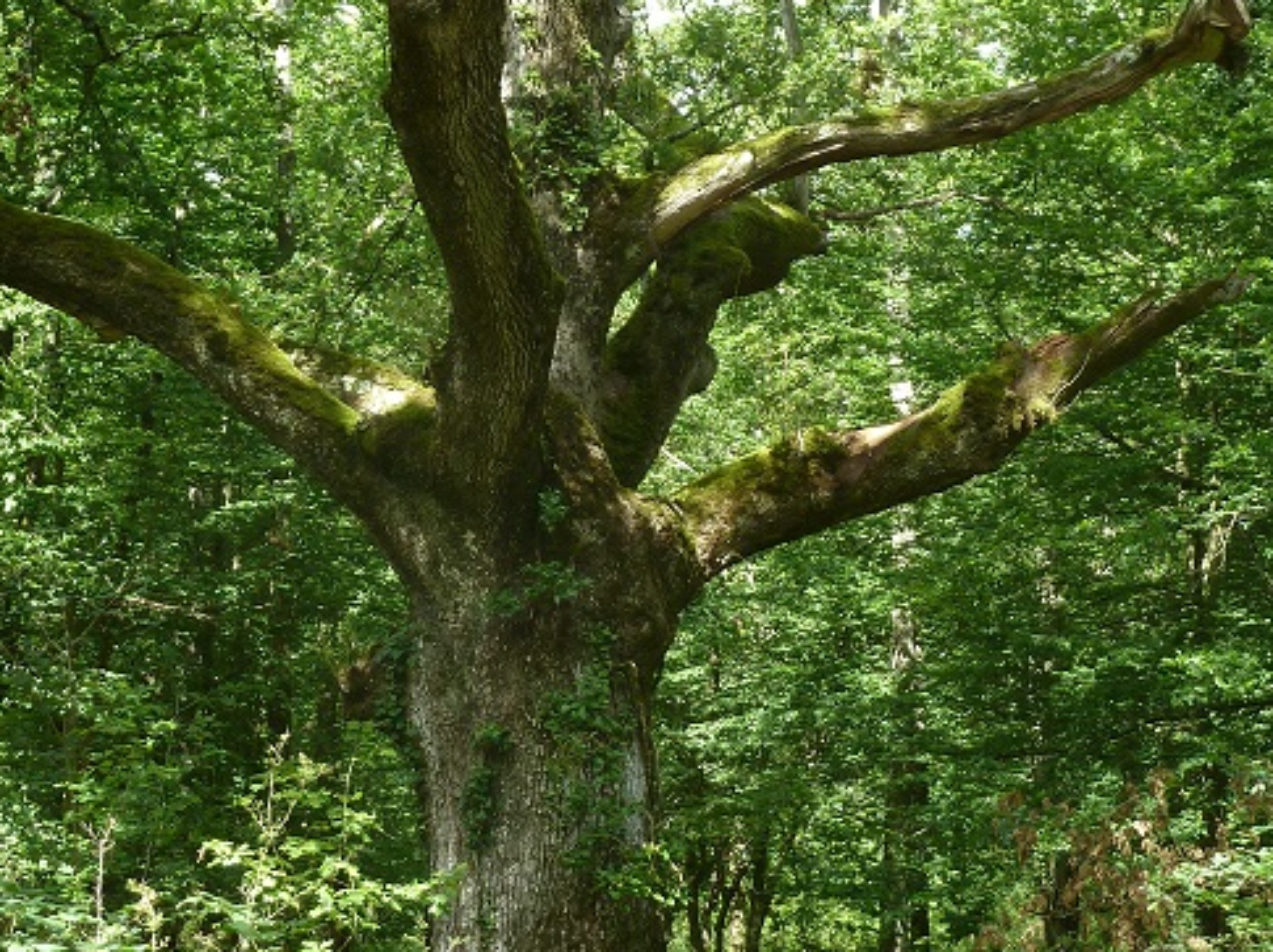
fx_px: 3822
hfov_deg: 18.9
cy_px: 288
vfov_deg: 14.2
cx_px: 493
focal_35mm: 104
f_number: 4
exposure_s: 1/60
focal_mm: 10.3
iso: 80
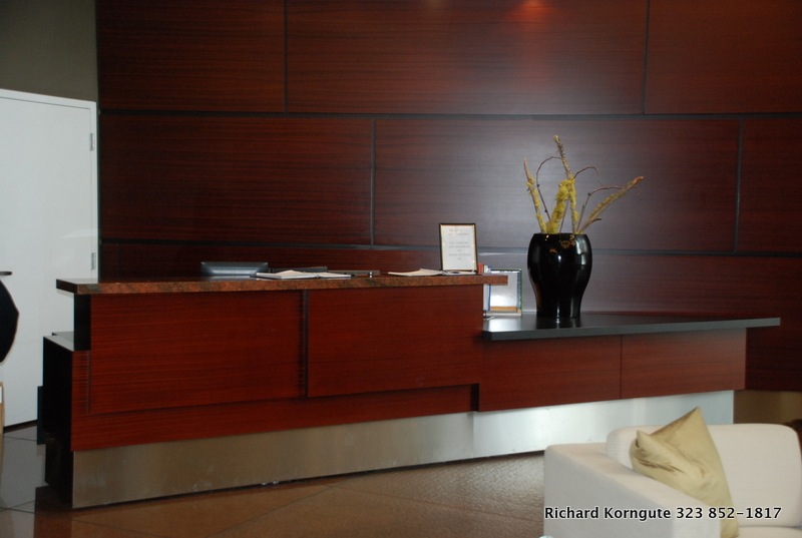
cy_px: 269
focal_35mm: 48
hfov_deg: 41.0
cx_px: 401
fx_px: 1072
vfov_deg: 28.2
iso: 800
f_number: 5
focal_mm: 32
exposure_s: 1/60
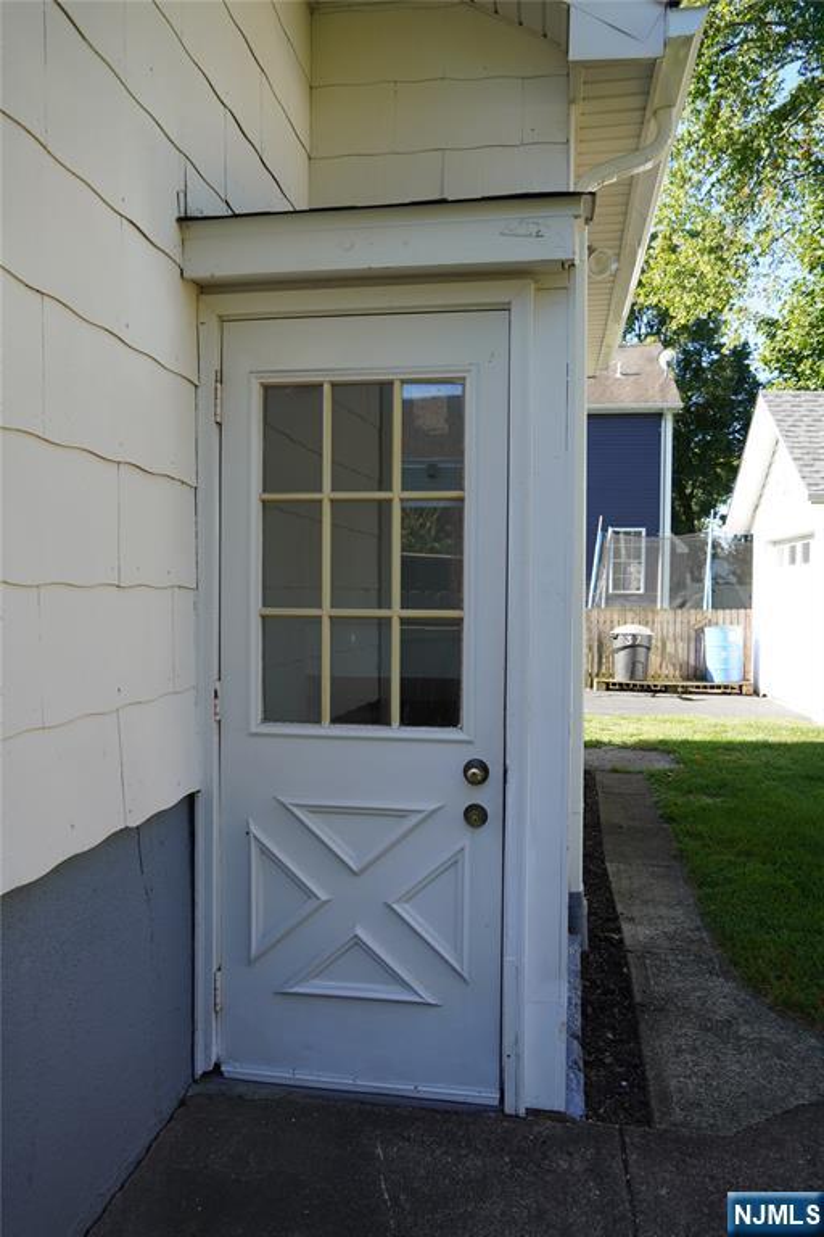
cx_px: 412
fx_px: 927
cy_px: 618
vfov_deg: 67.4
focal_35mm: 27
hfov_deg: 47.9
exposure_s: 1/160
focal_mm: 18
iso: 100
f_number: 4
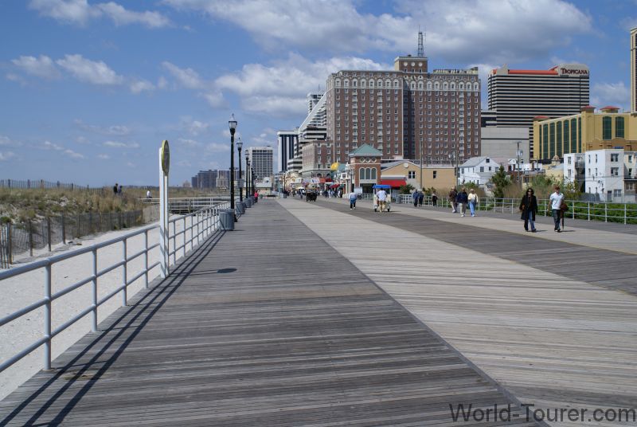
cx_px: 318
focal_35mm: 42
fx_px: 744
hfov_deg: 46.3
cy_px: 214
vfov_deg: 32.0
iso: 100
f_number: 9
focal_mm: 28
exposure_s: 1/400
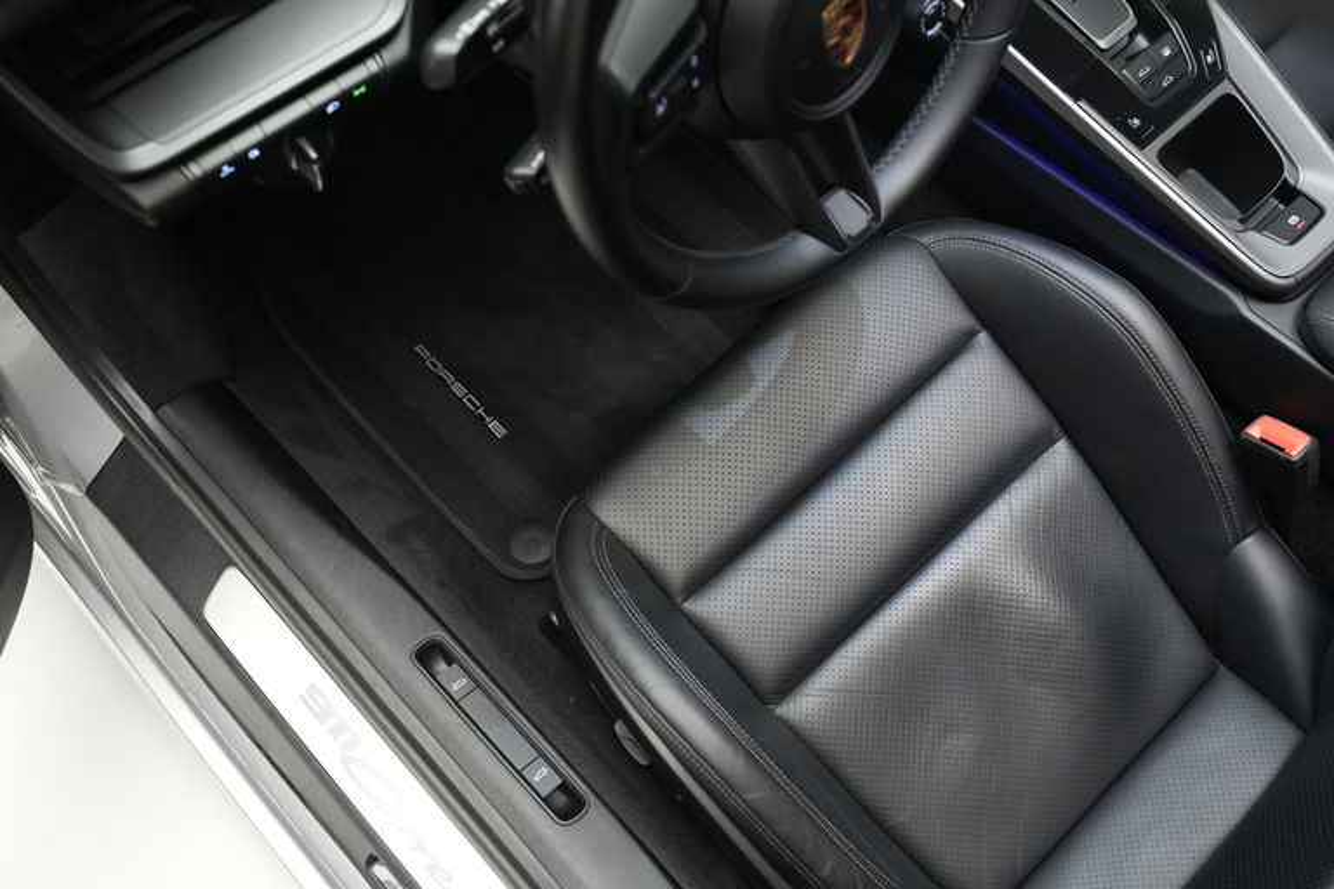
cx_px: 667
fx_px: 1297
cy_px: 444
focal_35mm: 35
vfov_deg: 37.9
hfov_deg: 54.4
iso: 5000
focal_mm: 35
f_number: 4
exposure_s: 1/40
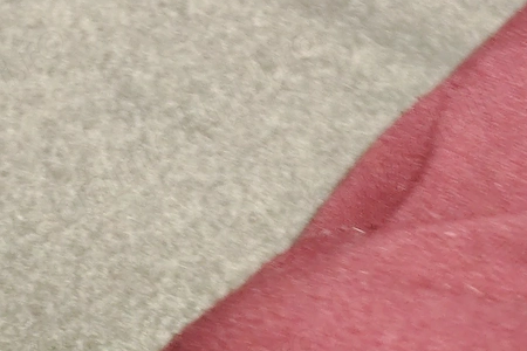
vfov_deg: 14.4
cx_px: 89
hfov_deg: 26.7
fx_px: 1083
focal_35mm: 74
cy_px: -405
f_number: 1.75
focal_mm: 5.25
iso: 2288
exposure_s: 1/24
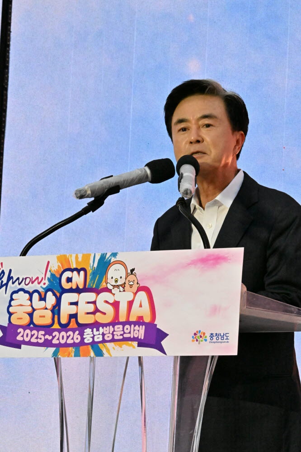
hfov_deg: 5.3
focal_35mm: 260
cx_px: 150
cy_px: 226
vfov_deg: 7.9
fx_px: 3263
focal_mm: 260
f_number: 32
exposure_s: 1/320
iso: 20000
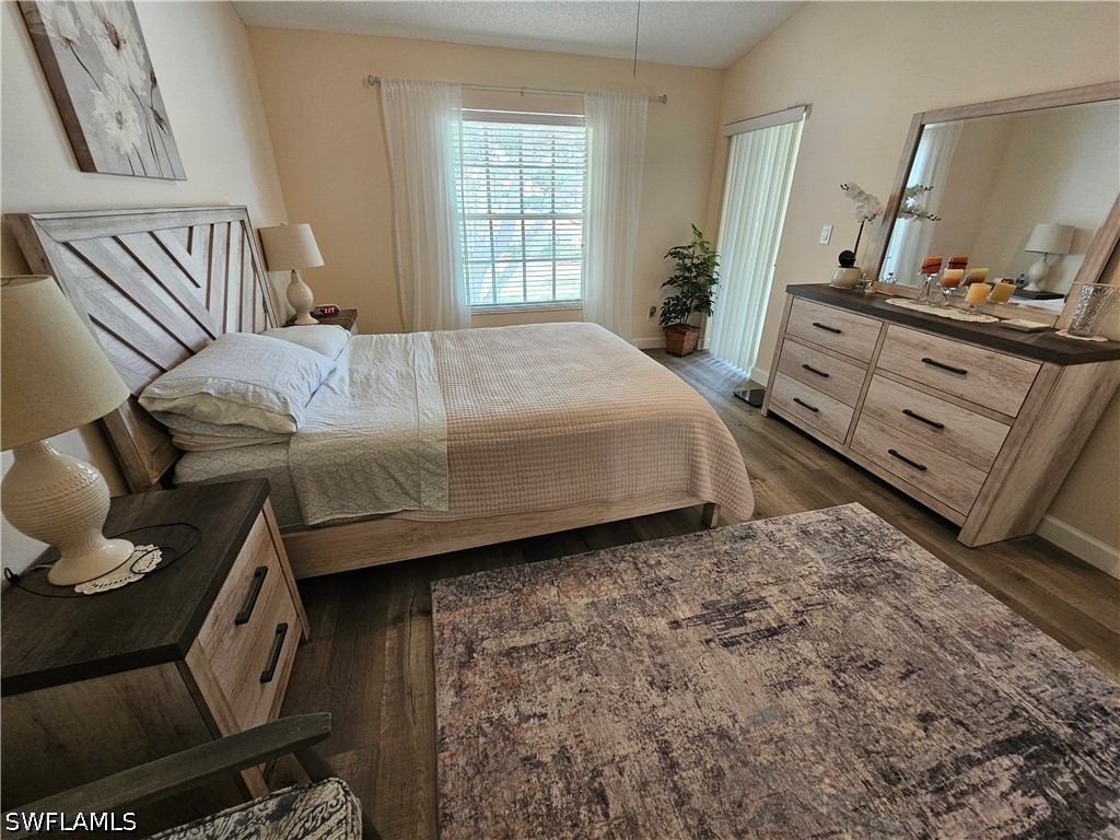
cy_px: 420
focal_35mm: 13
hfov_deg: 106.2
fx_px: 421
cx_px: 560
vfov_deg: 89.9
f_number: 2.2
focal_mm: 2.2
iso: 250
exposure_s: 1/60
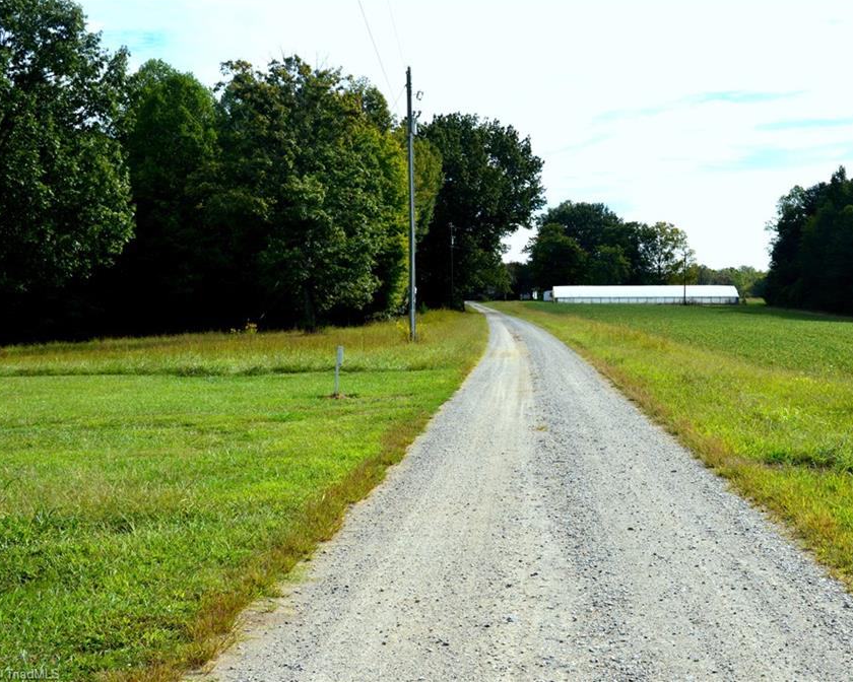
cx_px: 511
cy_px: 338
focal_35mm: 48
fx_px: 1212
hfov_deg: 38.6
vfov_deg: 31.5
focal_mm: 28
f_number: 11
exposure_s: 1/500
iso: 400
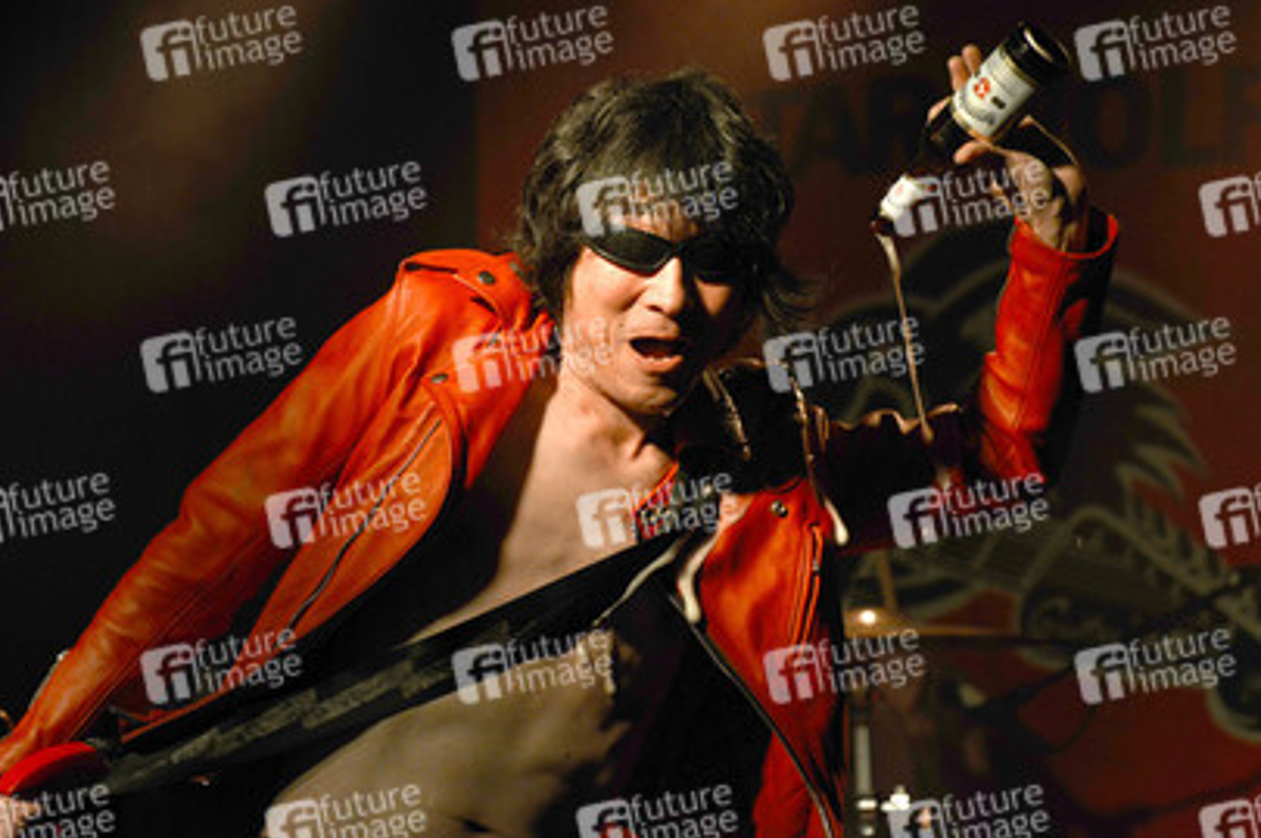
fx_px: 2729
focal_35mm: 78
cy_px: 433
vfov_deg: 17.4
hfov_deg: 26.0
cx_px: 574
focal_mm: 70
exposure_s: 1/250
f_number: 2.8
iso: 640
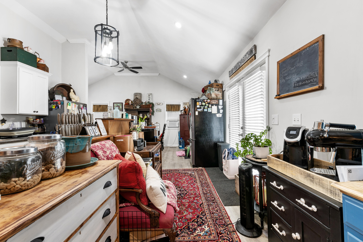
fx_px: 151
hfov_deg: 100.4
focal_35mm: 15
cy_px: 121
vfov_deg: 77.3
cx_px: 182
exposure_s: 1/1.25
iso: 320
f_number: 10
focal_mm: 15
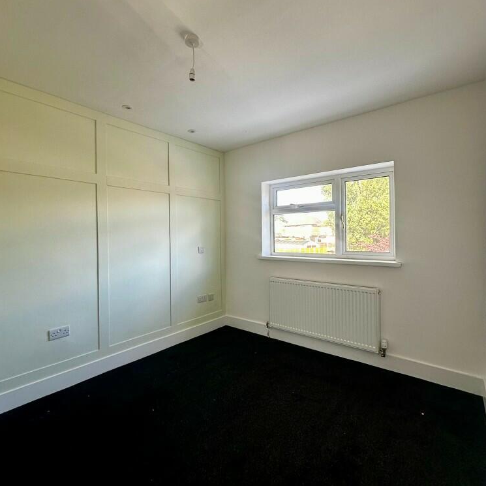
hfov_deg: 84.0
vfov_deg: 84.0
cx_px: 237
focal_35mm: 17
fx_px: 270
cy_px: 237
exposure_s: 1/99
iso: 64
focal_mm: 2.22
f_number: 2.2
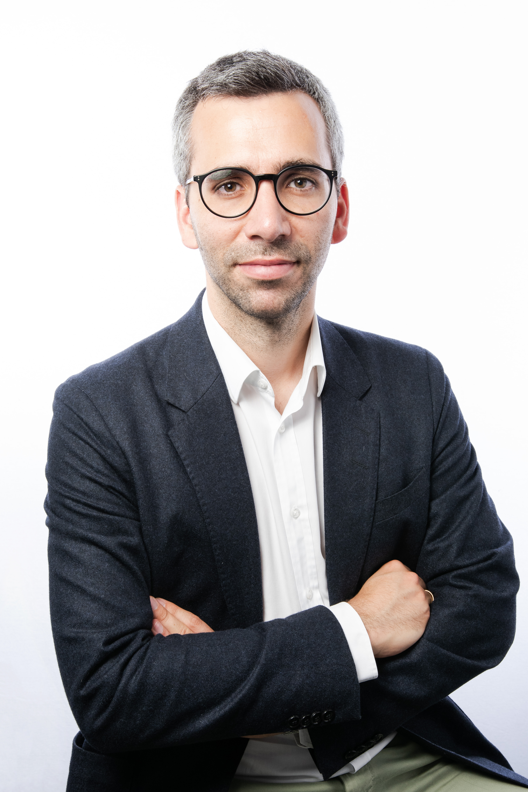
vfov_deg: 46.4
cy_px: 396
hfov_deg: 31.9
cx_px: 264
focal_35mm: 42
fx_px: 924
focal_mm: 28
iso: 400
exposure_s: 1/125
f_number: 10
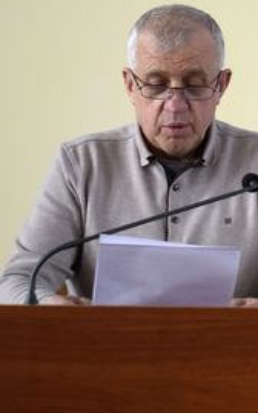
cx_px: 502
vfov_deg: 12.9
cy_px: 98
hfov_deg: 7.8
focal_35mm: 162
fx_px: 1823
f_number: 5
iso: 400
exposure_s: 1/100
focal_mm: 38
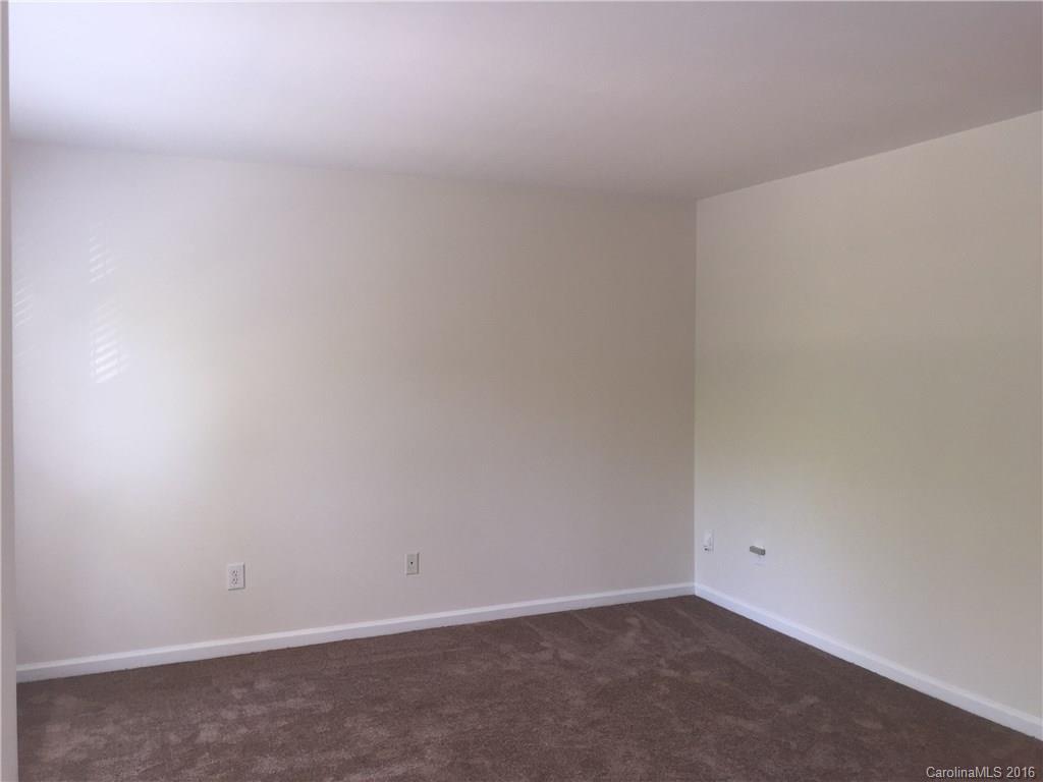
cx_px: 522
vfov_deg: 48.2
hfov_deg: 61.7
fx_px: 874
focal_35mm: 29
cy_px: 391
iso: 50
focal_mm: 4.15
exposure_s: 1/30
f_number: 2.2
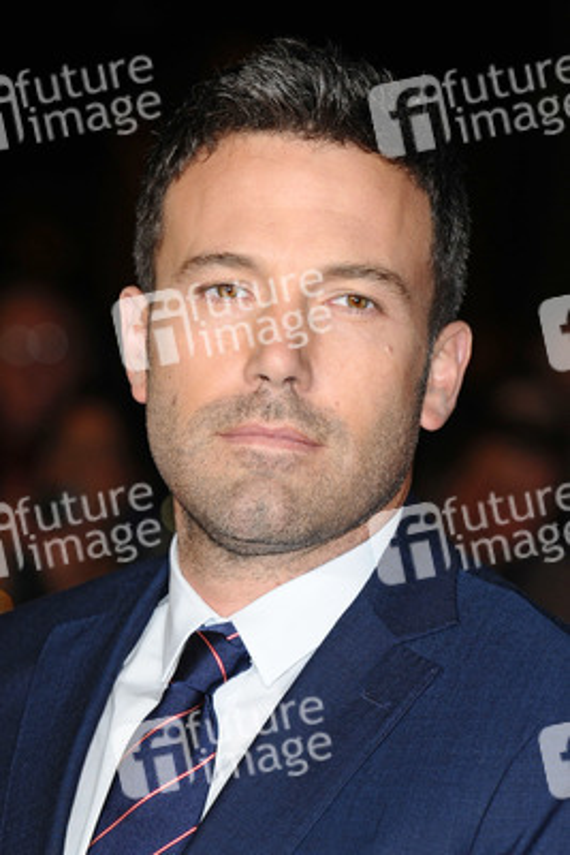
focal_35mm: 195
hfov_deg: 7.0
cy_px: 428
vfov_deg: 10.5
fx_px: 4627
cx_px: 285
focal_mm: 130
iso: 320
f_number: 4.5
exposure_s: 1/160
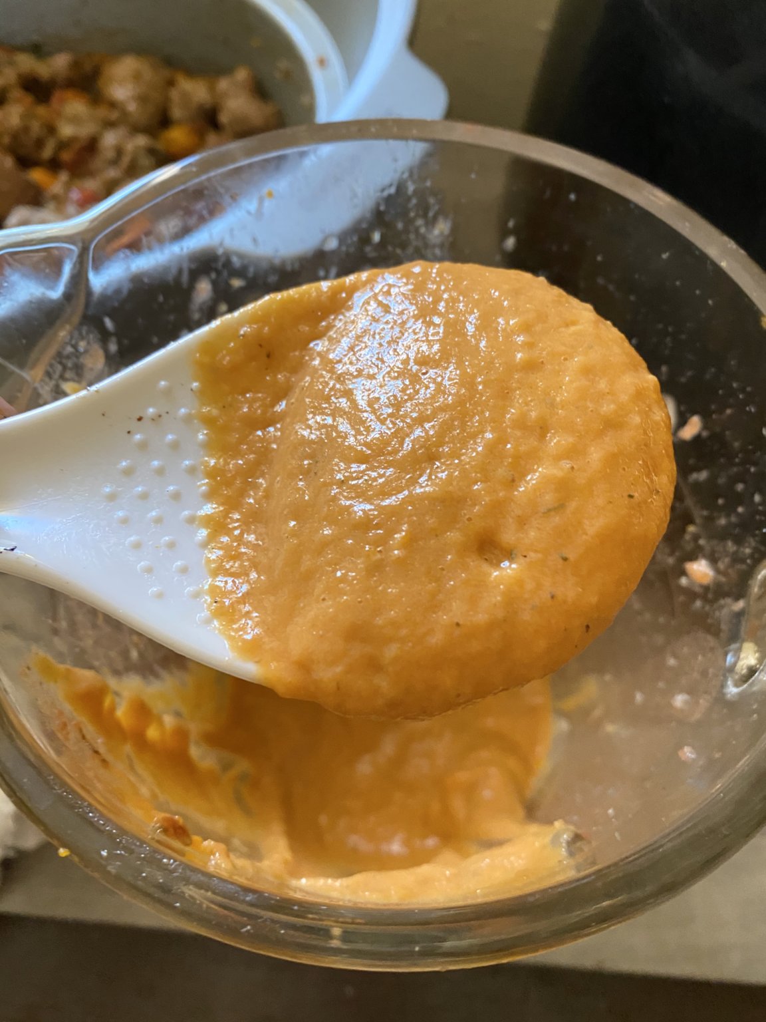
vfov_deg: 67.3
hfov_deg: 53.1
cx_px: 383
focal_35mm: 26
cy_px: 511
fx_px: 767
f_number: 1.8
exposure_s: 1/60
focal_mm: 4.25
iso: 400
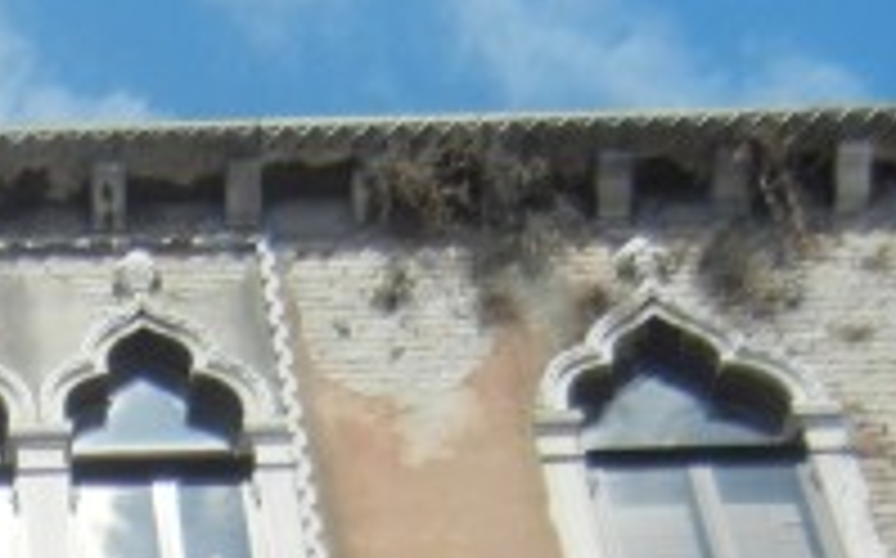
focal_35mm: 123
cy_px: 1548
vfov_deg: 9.0
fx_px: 3001
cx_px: -207
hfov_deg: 16.2
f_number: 7
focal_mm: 5.4
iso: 160
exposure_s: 1/443
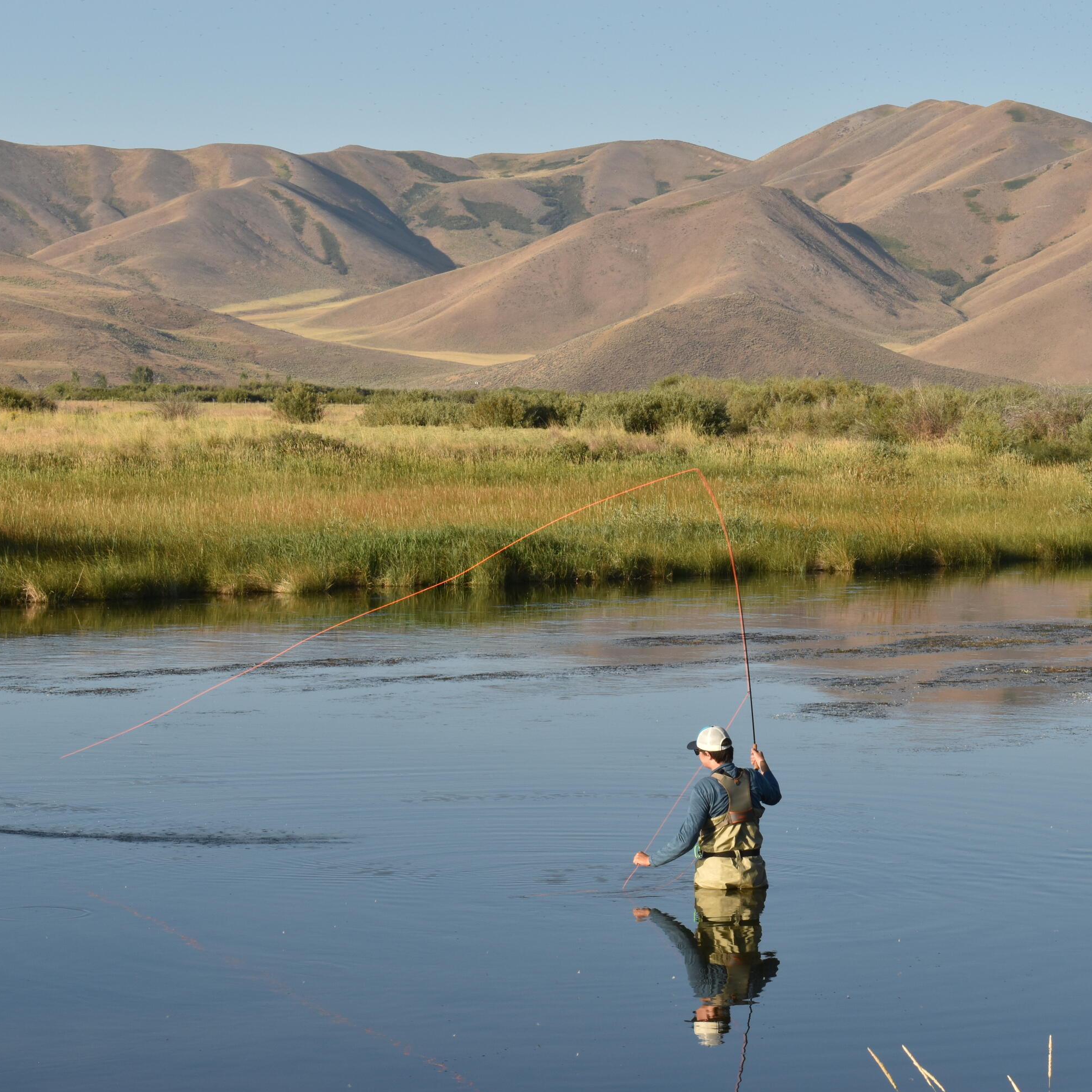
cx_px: 609
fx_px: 3770
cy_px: 548
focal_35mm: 106
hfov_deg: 16.5
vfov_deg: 16.5
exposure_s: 1/200
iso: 200
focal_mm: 55
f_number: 13
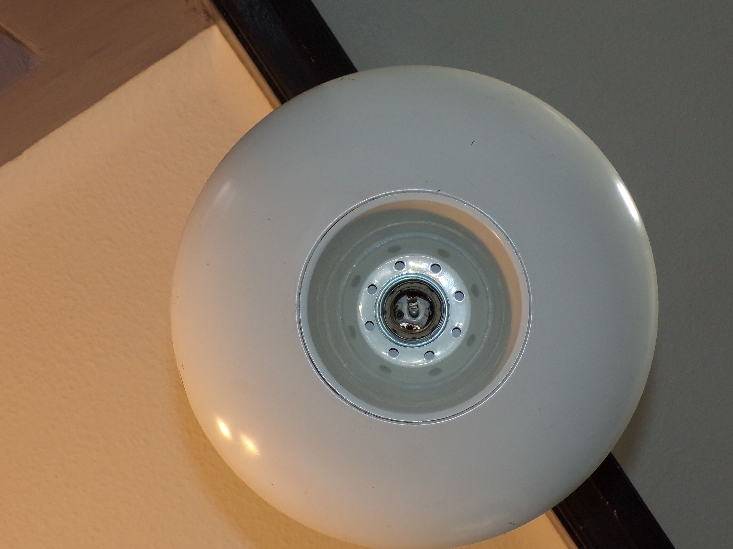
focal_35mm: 60
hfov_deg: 32.2
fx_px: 1270
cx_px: 385
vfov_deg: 24.4
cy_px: 319
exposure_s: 1/34
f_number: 3.5
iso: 200
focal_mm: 8.7
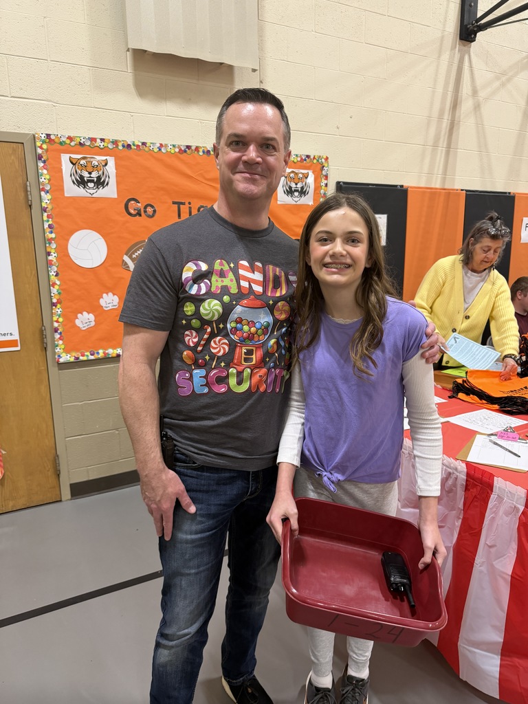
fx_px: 488
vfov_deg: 71.6
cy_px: 352
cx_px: 264
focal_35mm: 24
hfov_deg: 56.8
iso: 200
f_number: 1.78
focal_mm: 6.76
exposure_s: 1/60
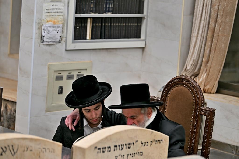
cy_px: 80
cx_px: 120
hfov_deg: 15.8
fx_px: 863
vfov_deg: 10.6
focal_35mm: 130
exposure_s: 1/200
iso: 320
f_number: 2.8
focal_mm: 130
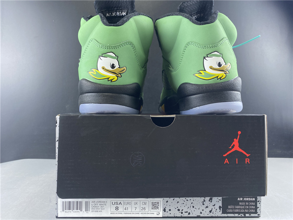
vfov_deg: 53.1
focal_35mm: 26
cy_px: 110
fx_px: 220
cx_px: 146
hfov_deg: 67.3
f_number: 1.8
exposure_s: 1/50
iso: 100
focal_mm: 4.25
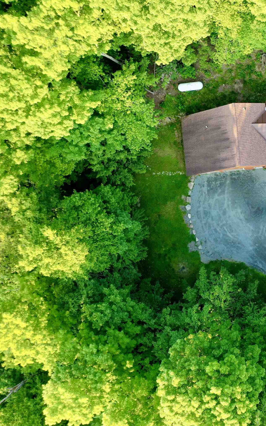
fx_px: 499
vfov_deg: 46.2
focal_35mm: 43
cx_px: 308
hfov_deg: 26.9
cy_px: 214
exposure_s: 1/80
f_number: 3.5
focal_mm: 10.26
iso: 100
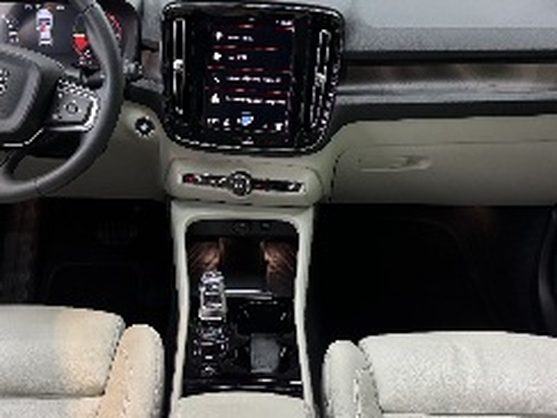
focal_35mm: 41
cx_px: 237
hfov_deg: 45.6
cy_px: 174
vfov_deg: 35.1
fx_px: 660
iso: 400
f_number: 1.78
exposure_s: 1/57
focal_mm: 6.76
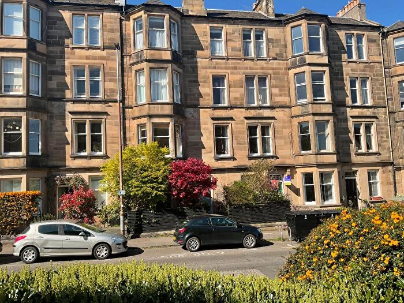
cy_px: 152
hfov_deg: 61.7
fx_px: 338
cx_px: 202
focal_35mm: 29
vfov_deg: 48.2
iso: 16
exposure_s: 1/1311
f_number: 1.8
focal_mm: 3
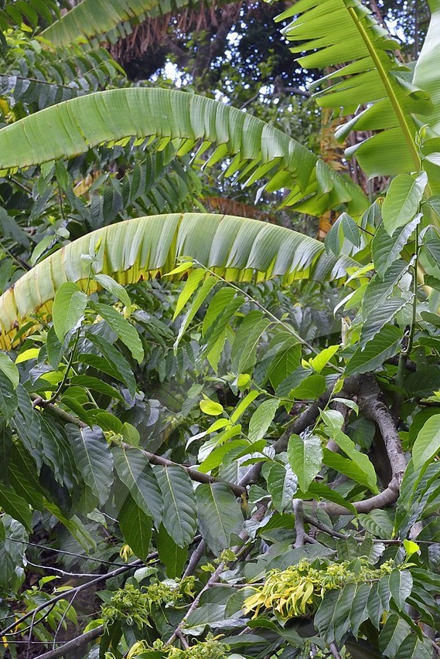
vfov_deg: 12.0
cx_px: 412
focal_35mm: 169
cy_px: 646
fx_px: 3097
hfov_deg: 8.1
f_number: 11
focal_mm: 60
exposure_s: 1/100
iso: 800
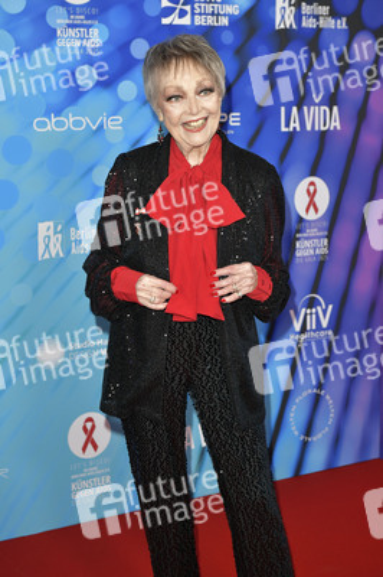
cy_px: 288
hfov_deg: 22.6
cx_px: 192
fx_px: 959
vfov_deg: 33.4
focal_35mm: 60
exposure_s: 1/200
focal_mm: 60
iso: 1600
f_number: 5.6
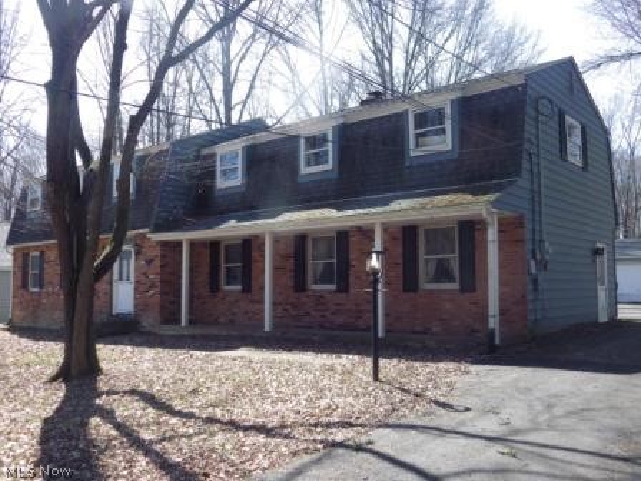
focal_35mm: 34
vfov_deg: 41.8
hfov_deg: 54.0
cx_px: 320
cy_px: 240
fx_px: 630
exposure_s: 1/320
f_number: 3.4
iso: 100
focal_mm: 6.2
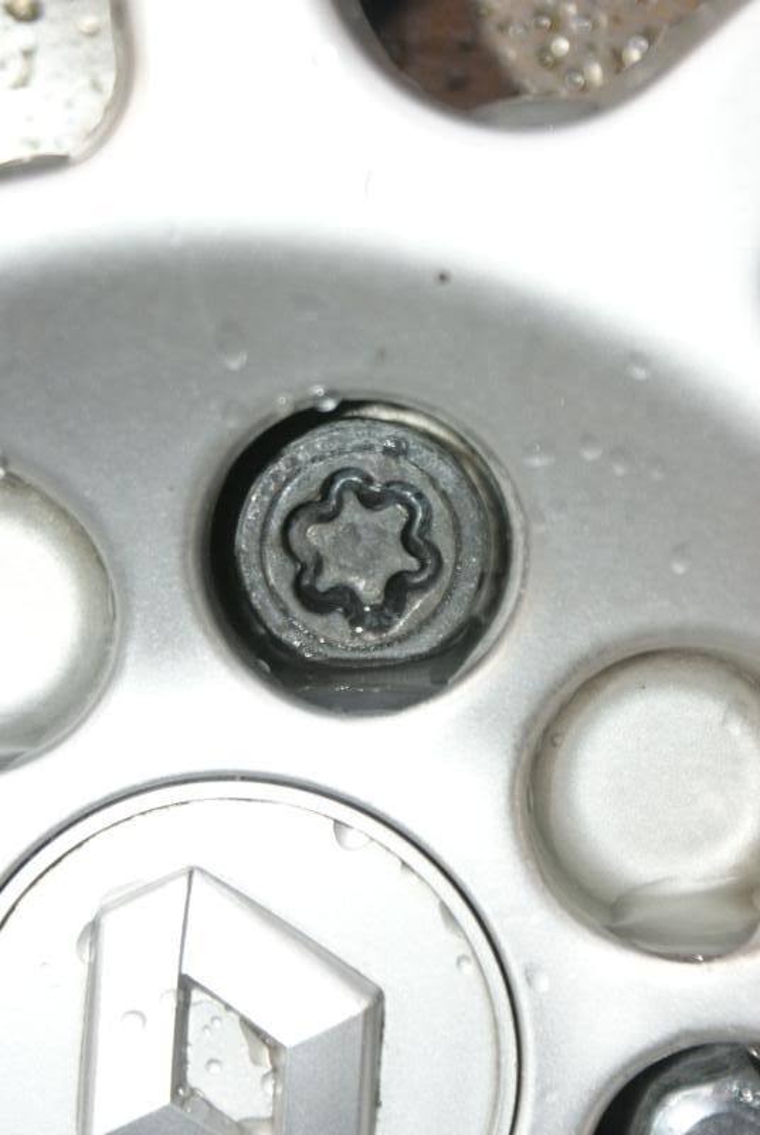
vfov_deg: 19.4
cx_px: 380
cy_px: 568
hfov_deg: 13.1
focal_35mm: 105
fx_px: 3313
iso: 400
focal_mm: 70
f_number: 5.6
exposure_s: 1/125
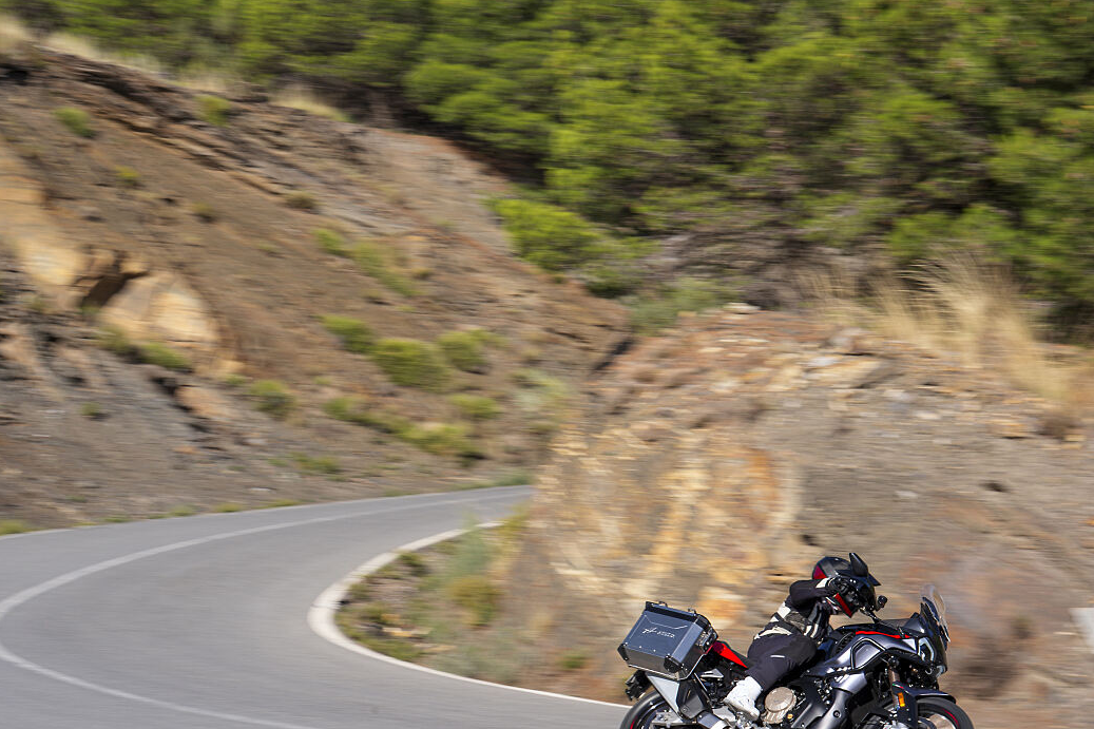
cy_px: 418
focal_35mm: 81
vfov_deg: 16.8
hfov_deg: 25.1
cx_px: 572
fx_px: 2461
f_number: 16
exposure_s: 1/100
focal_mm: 70
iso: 125
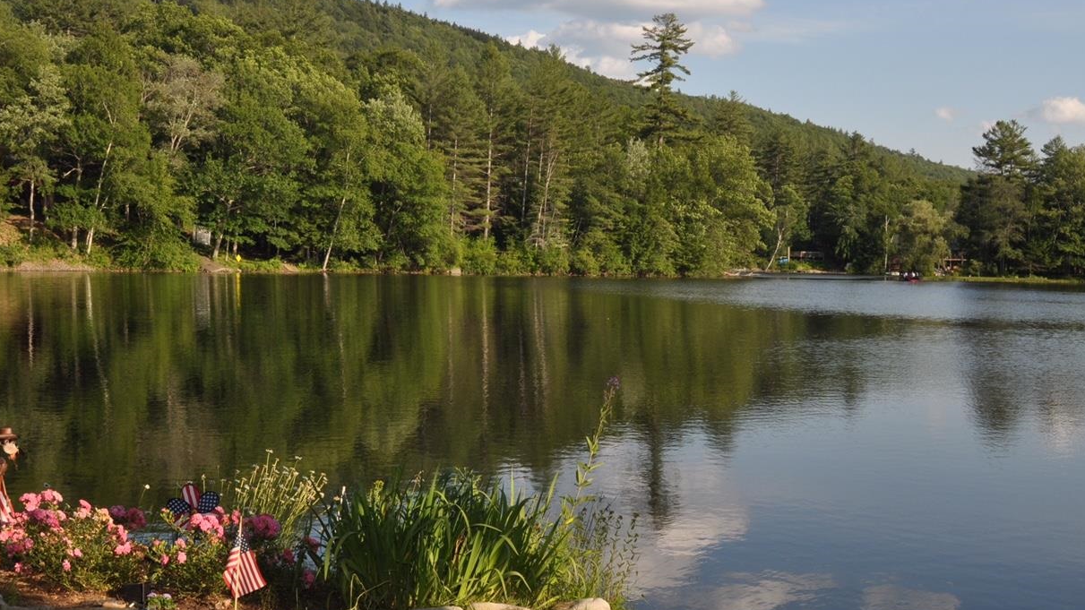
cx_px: 534
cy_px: 310
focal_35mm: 50
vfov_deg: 23.9
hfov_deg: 41.3
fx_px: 1438
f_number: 11
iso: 200
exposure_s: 1/200
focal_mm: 24
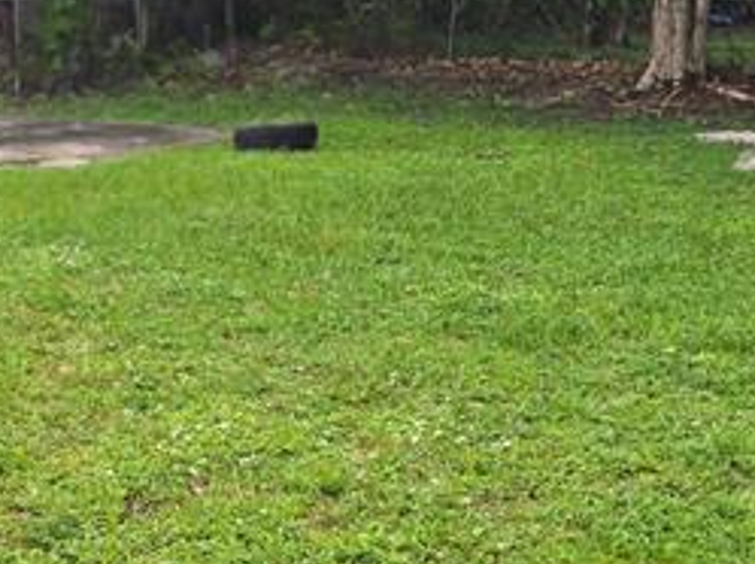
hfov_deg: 26.3
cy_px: 158
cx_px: 318
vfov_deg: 19.7
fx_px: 1612
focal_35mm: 74
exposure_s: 1/885
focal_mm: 5.4
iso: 25
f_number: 1.8
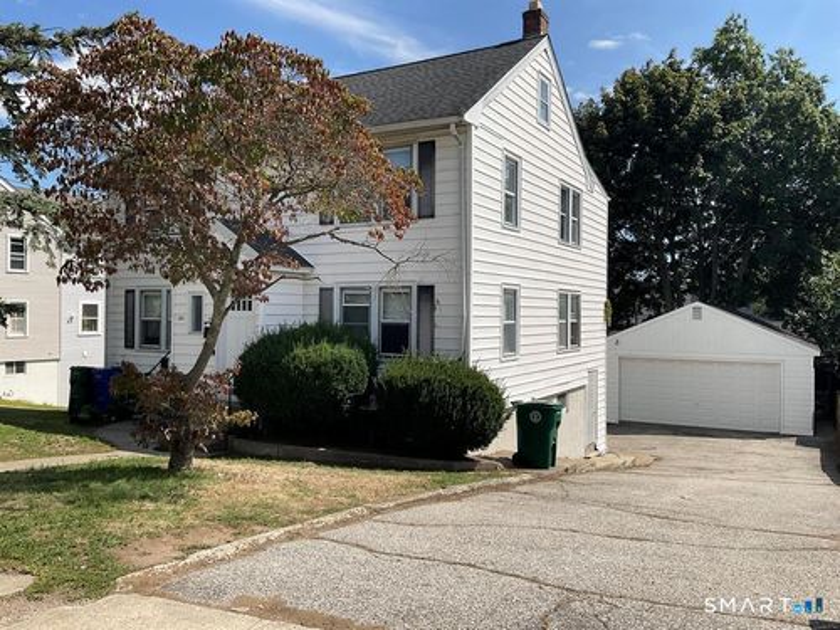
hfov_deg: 61.7
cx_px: 420
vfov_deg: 48.2
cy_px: 315
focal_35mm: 29
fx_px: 704
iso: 20
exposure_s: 1/2959
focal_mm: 3
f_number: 1.8
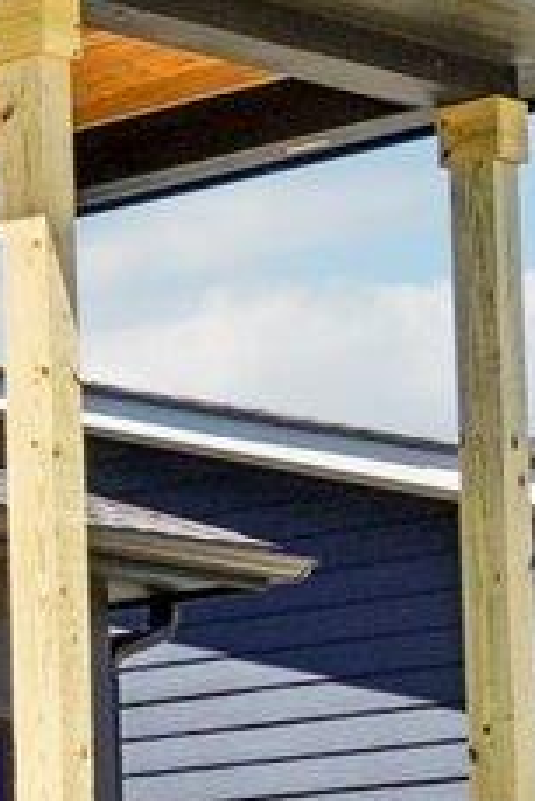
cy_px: 121
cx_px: -1780
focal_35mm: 174
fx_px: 3883
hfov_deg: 6.2
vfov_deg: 11.7
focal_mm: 13
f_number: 8
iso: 100
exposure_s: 1/160
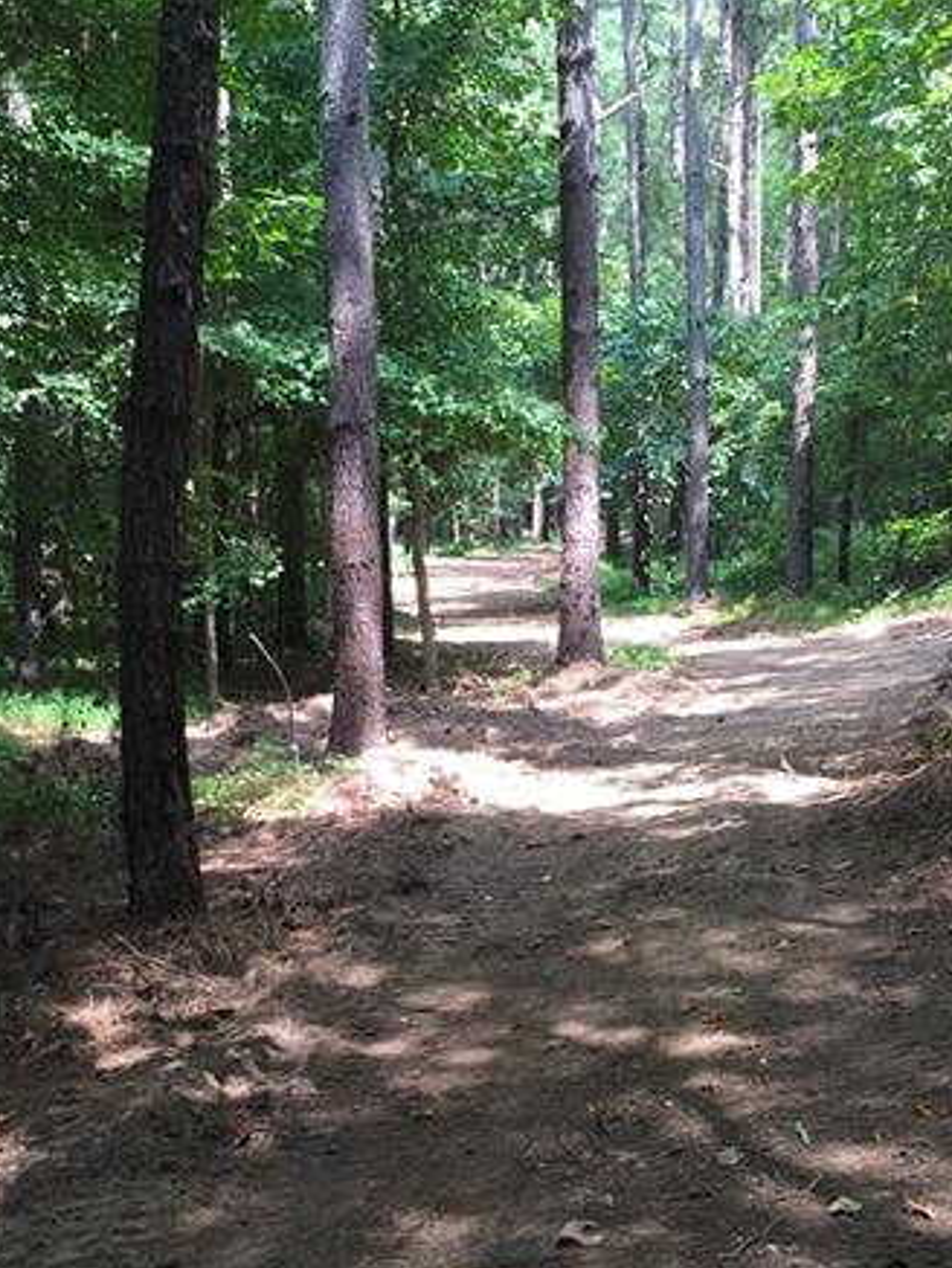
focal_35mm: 51
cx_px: 447
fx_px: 1869
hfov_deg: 28.6
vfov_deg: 37.3
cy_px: 763
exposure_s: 1/120
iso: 40
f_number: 2.2
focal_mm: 4.15
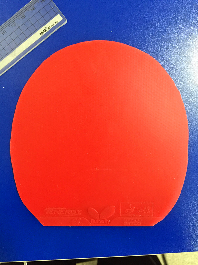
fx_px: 221
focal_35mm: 29
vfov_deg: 61.7
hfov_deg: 48.2
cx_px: 99
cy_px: 132
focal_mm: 4.15
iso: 250
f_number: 2.2
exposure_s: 1/24
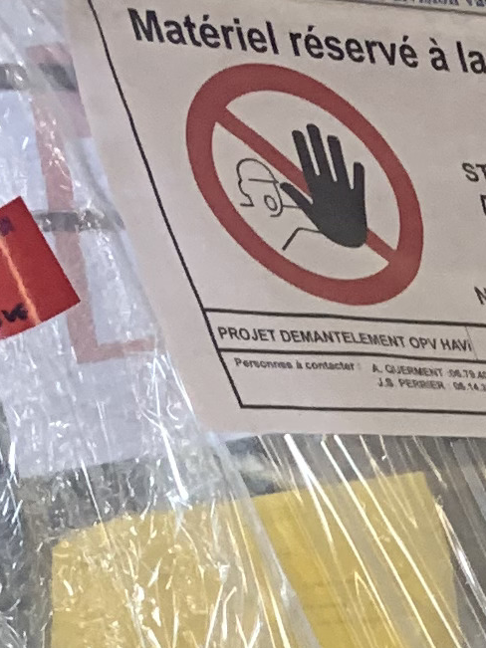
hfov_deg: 8.7
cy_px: 1696
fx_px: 3015
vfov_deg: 10.2
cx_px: 960
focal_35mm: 161
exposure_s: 1/65
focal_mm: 4.25
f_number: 1.8
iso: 100
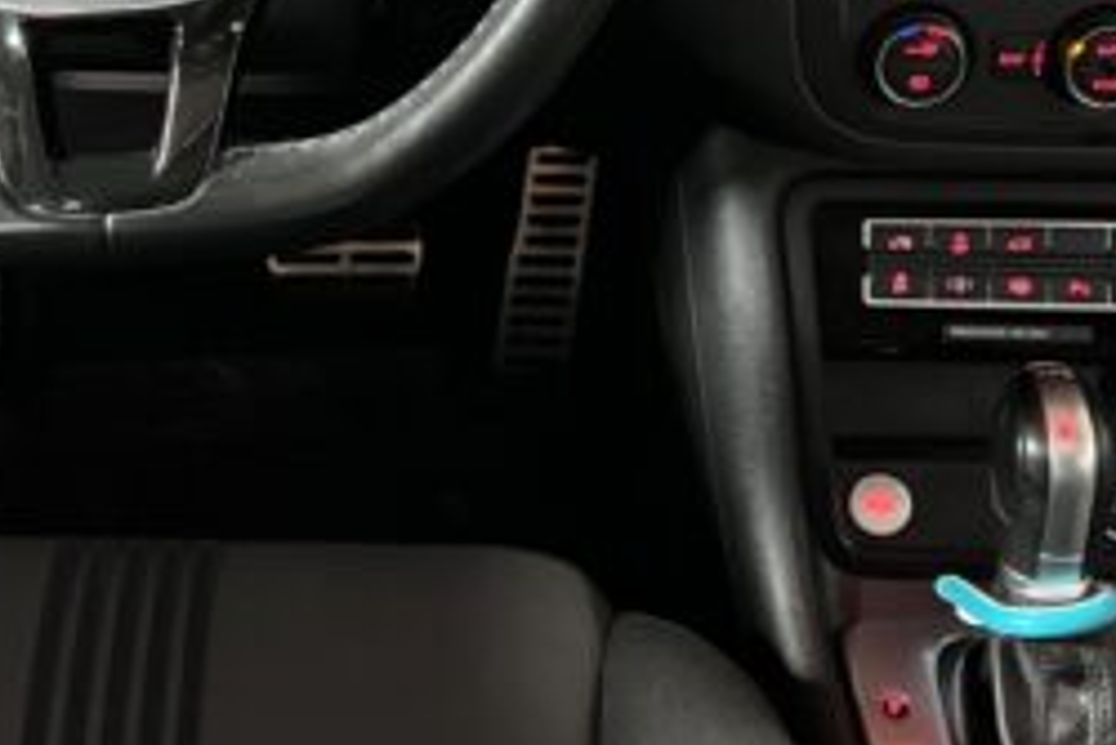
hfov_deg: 30.0
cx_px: 460
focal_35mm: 67
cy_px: 78
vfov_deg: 20.0
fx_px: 2078
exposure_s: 1/35
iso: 640
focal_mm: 5.7
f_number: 1.5
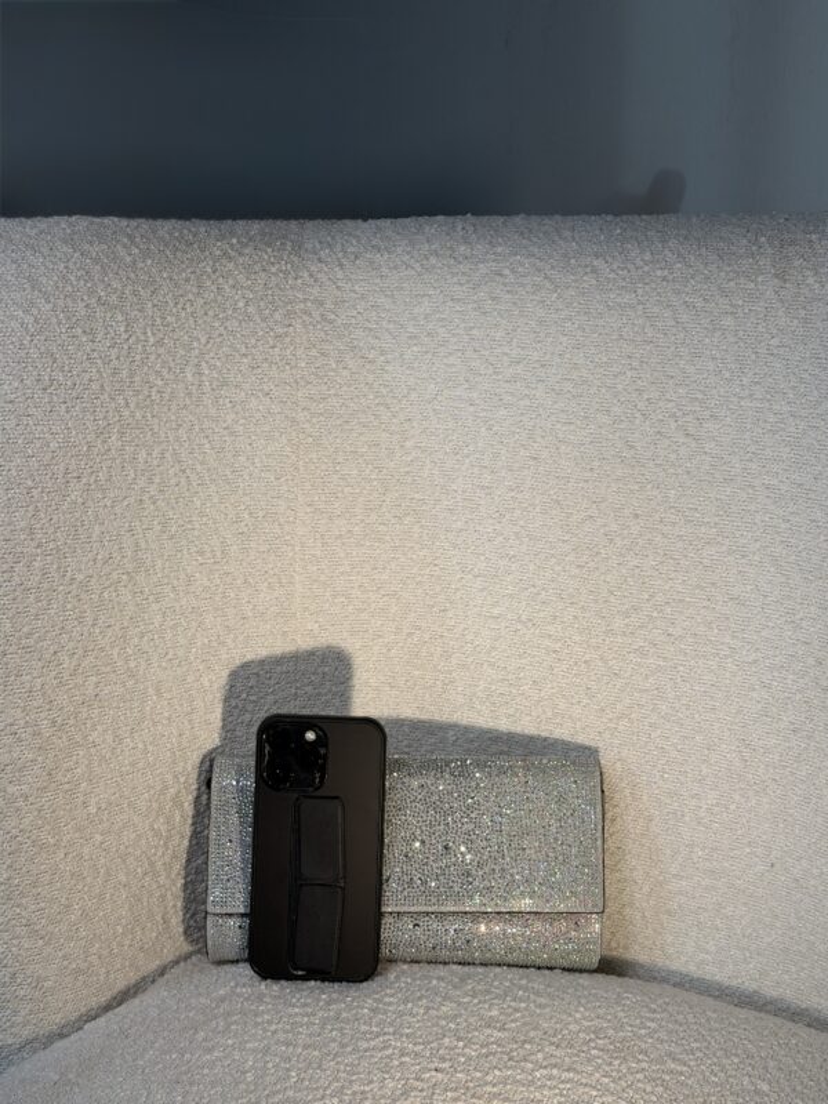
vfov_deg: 39.7
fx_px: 1531
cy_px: 552
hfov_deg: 30.3
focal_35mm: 48
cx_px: 414
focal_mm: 6.76
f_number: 1.78
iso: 64
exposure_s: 1/271
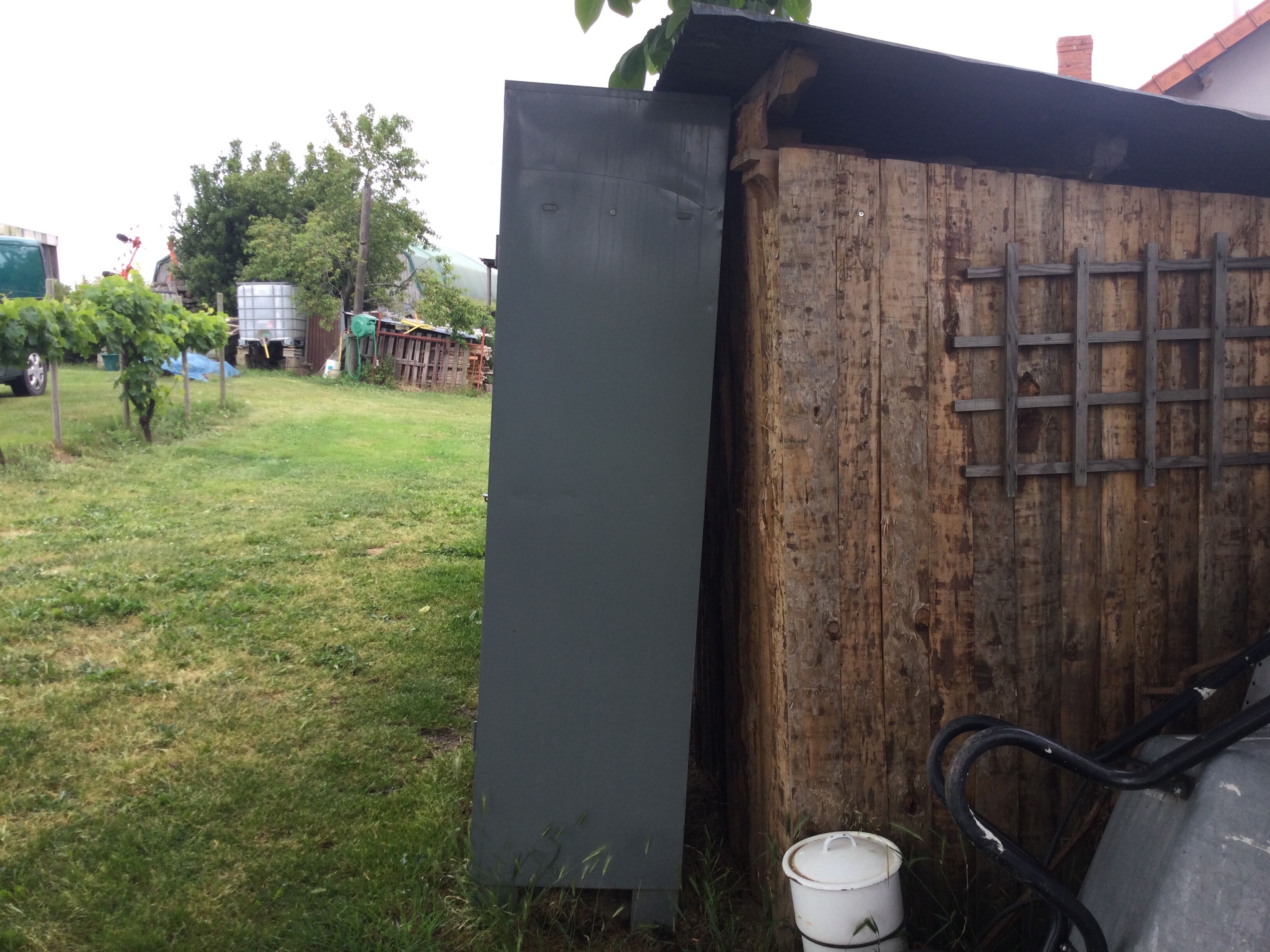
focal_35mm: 31
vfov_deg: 45.4
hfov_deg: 58.4
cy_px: 476
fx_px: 1137
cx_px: 635
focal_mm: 3.3
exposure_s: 1/130
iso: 25
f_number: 2.4
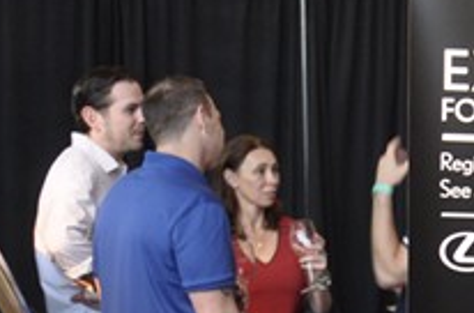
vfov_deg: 7.4
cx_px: 930
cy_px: 437
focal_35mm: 182
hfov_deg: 10.4
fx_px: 2395
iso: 400
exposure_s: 1/30
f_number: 5
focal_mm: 25
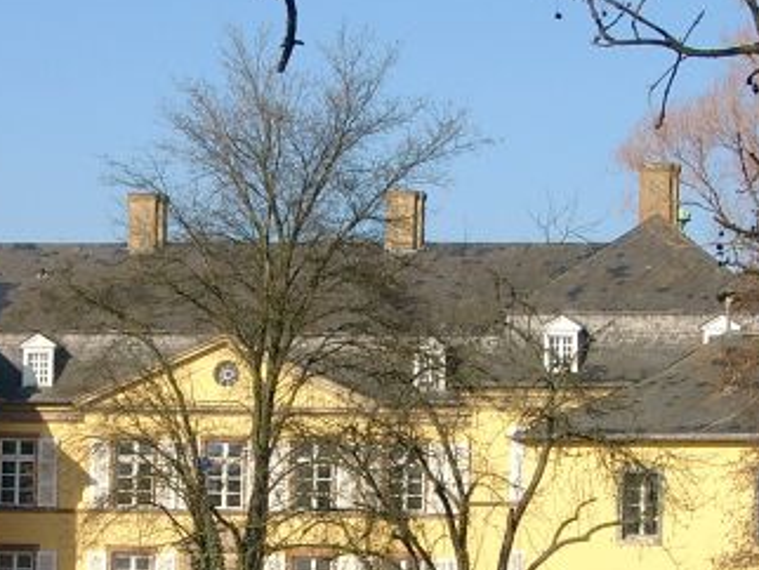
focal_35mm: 159
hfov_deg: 12.4
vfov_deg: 9.3
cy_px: 426
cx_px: 304
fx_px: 3489
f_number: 4
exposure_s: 1/644
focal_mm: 13.35
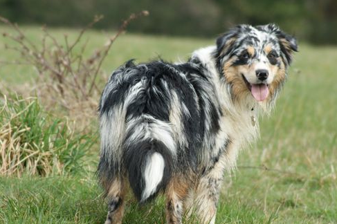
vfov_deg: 2.8
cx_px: 185
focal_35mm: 493
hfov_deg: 4.2
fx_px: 4612
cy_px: 106
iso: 160
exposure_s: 1/500
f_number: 5.6
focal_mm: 200
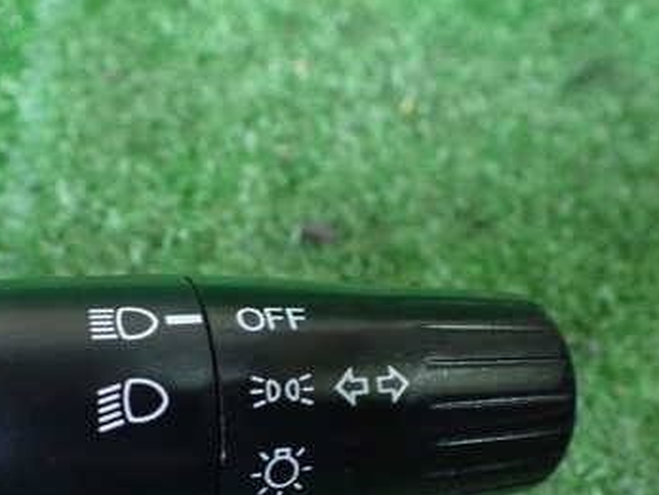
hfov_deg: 35.9
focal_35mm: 52
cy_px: 398
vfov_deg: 27.5
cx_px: 154
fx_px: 991
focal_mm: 5.4
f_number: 2.3
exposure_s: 1/30
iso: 1000
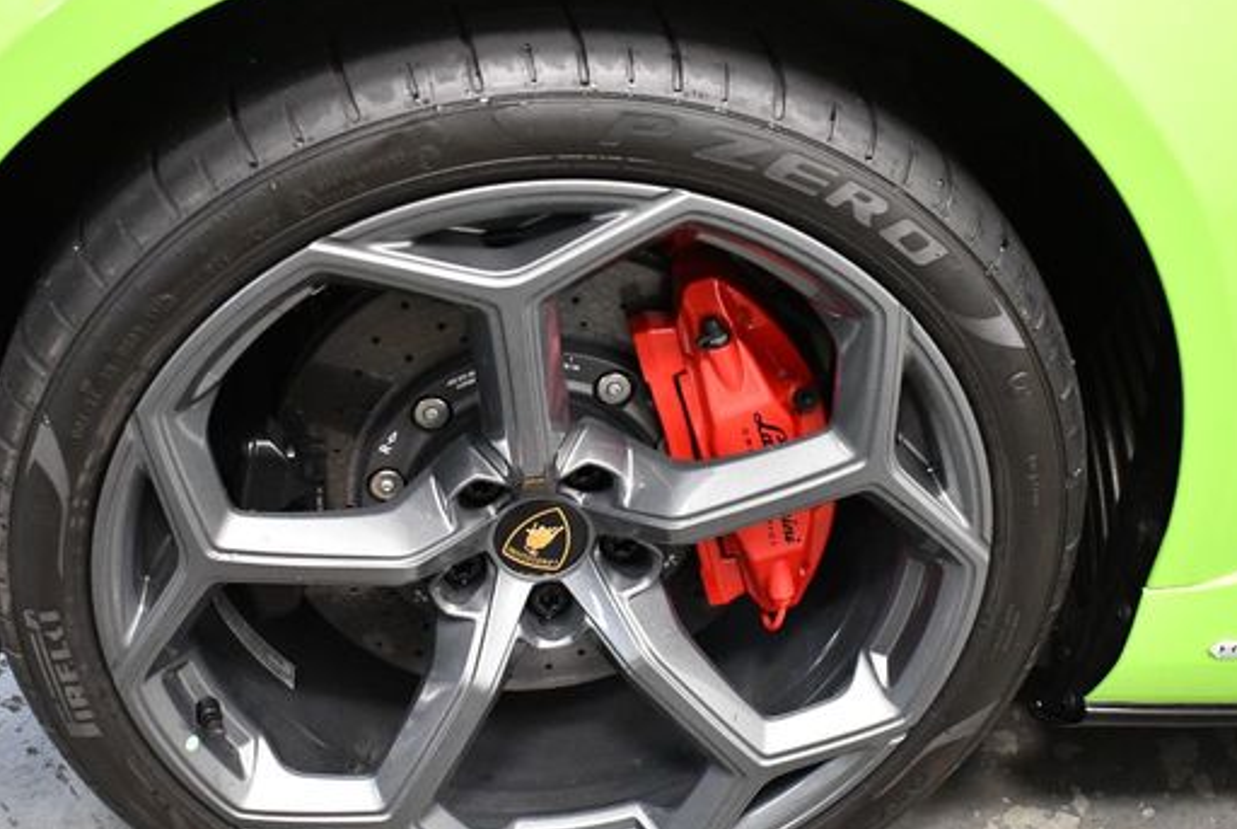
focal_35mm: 45
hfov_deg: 43.5
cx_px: 536
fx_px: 1548
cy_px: 504
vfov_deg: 29.9
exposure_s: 1/125
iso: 2800
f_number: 3.5
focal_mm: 18
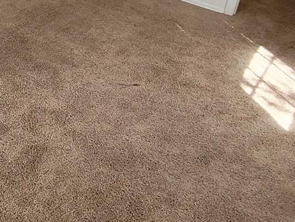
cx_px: -26
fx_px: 384
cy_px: -26
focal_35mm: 45
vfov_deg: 29.0
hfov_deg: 36.0
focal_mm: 1.74
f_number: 2.2
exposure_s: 1/60
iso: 64
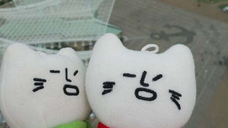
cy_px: 8
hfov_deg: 43.5
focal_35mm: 47
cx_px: 94
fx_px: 284
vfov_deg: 24.6
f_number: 9
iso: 200
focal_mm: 12
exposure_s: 1/400
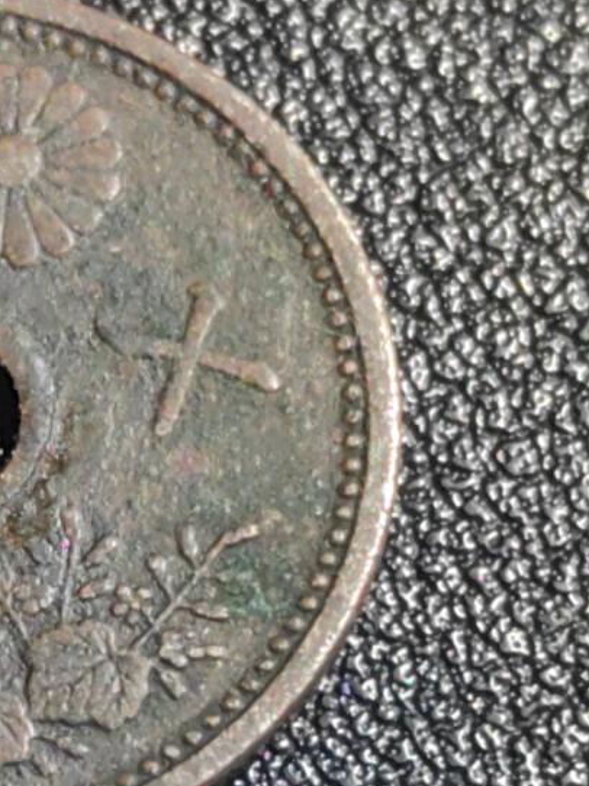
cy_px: 814
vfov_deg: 10.5
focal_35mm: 186
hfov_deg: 8.0
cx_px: 49
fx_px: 4223
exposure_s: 1/72
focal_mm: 5.75
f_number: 2
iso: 125
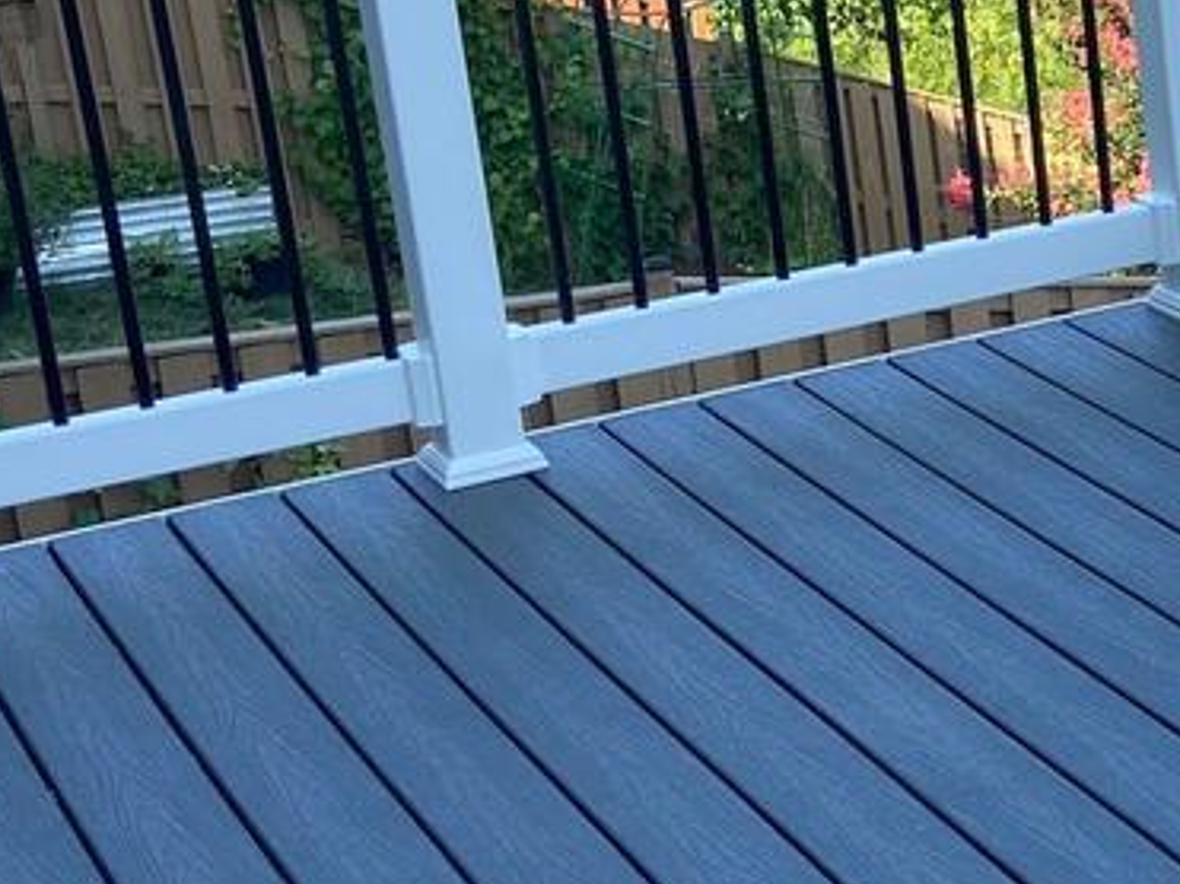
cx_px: 1587
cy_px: 382
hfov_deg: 18.0
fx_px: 3442
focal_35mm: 101
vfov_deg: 14.6
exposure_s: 1/715
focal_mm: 4.25
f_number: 1.8
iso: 32
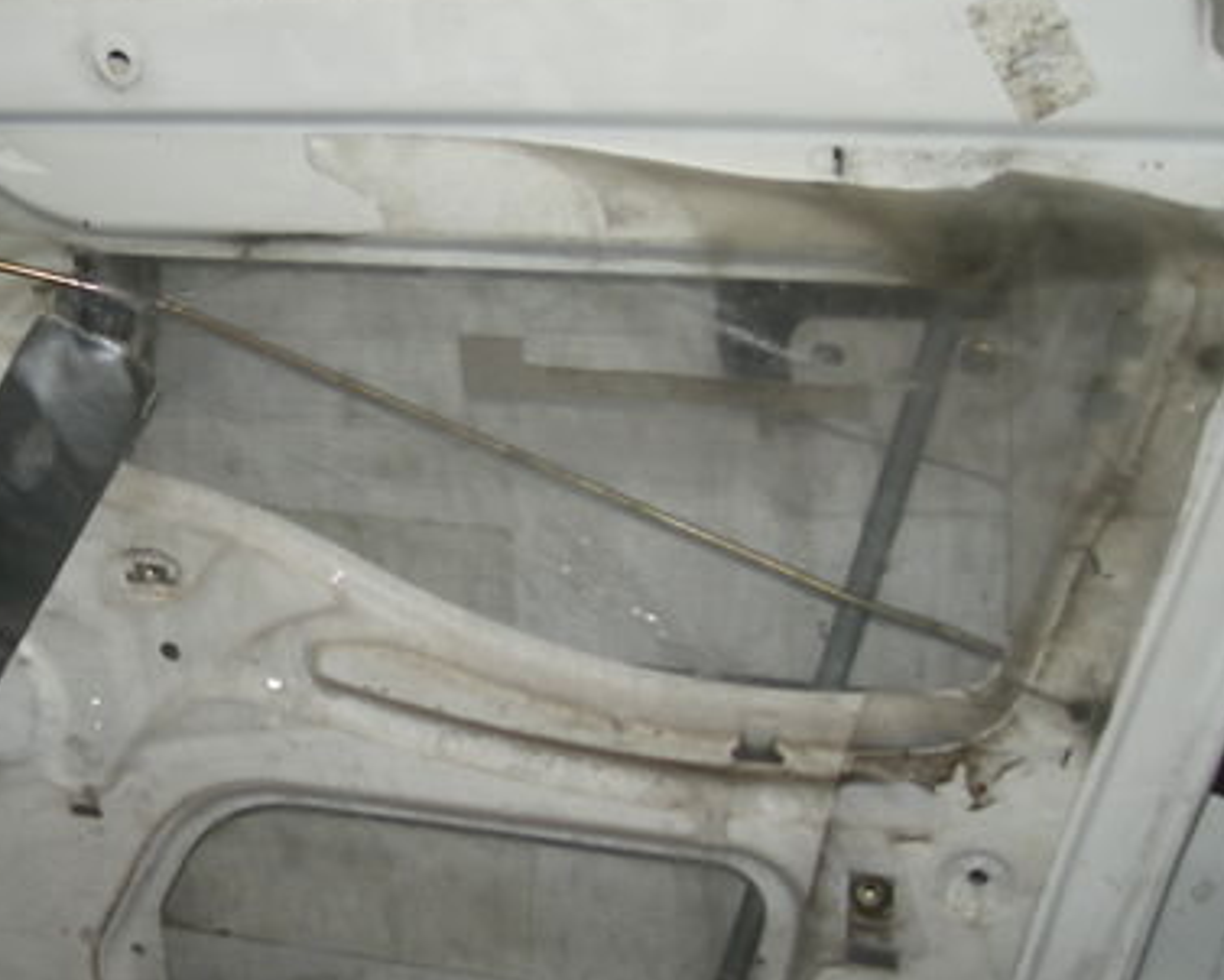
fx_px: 2102
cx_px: 260
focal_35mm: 58
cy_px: 522
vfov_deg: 26.2
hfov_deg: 31.7
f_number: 2.8
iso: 50
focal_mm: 5.7
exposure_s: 1/60
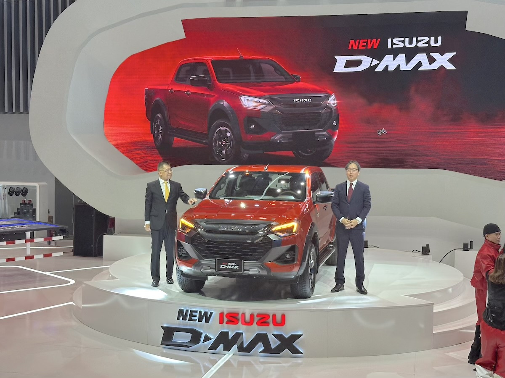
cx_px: 252
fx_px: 700
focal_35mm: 48
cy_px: 189
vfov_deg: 30.3
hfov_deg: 39.7
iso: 50
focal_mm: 6.86
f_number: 1.78
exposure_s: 1/100
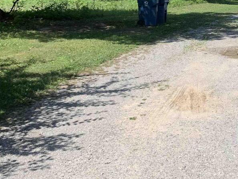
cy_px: 20
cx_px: 218
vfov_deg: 22.8
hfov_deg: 29.3
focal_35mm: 63
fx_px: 433
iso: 25
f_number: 1.8
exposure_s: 1/1953
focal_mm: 4.25
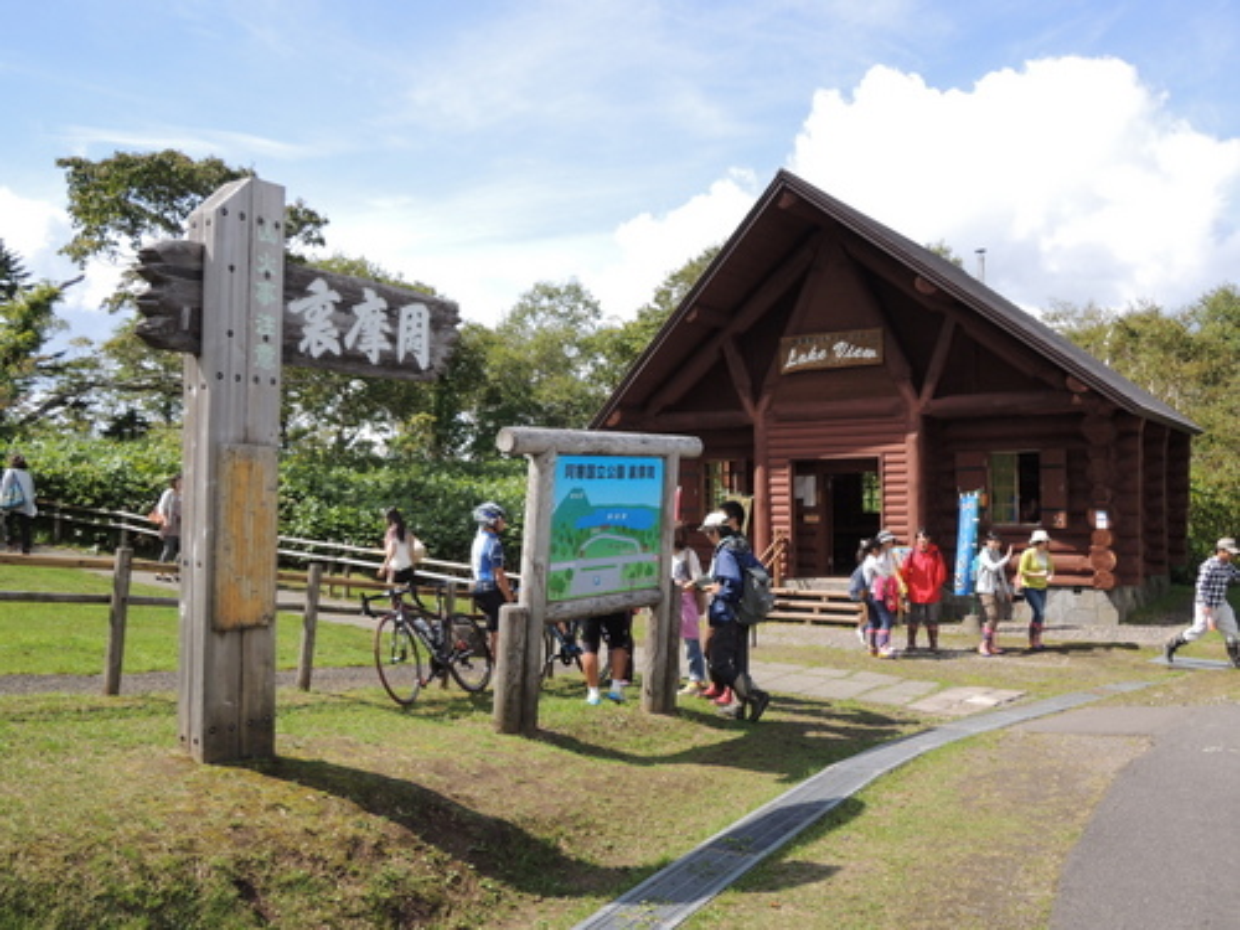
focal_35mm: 31
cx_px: 620
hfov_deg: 58.4
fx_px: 1110
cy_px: 465
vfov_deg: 45.4
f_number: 3
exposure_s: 1/1000
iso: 100
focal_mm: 5.5
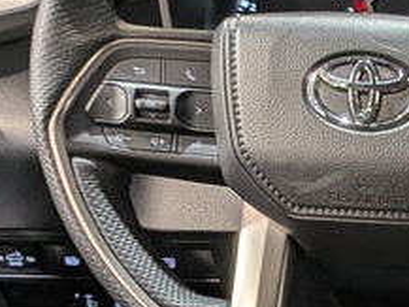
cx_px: 933
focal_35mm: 113
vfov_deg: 12.5
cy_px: 460
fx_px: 1336
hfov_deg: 13.5
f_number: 1.7
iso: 103
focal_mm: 4.53
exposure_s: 1/50
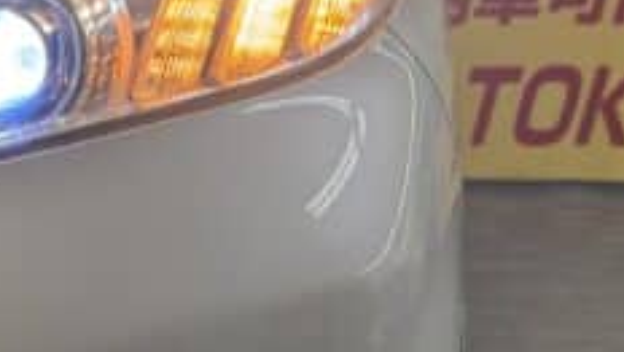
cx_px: 108
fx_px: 1491
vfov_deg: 13.4
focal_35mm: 90
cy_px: 282
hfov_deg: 23.2
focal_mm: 6.76
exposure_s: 1/158
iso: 64
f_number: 1.78
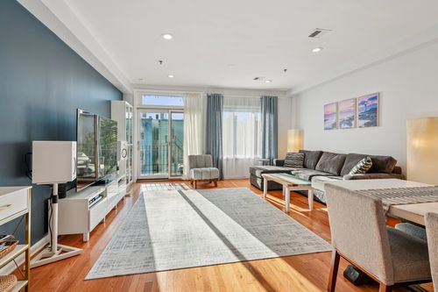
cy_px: 146
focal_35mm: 17
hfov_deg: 93.3
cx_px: 219
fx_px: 207
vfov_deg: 70.4
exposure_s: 1/160
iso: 400
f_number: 8
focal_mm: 17
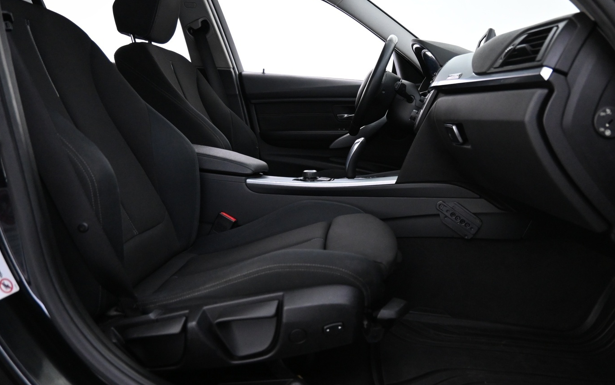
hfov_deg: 64.4
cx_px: 346
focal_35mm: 29
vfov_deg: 43.1
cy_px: 174
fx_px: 486
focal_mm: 16
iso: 2800
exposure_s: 1/25
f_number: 3.5
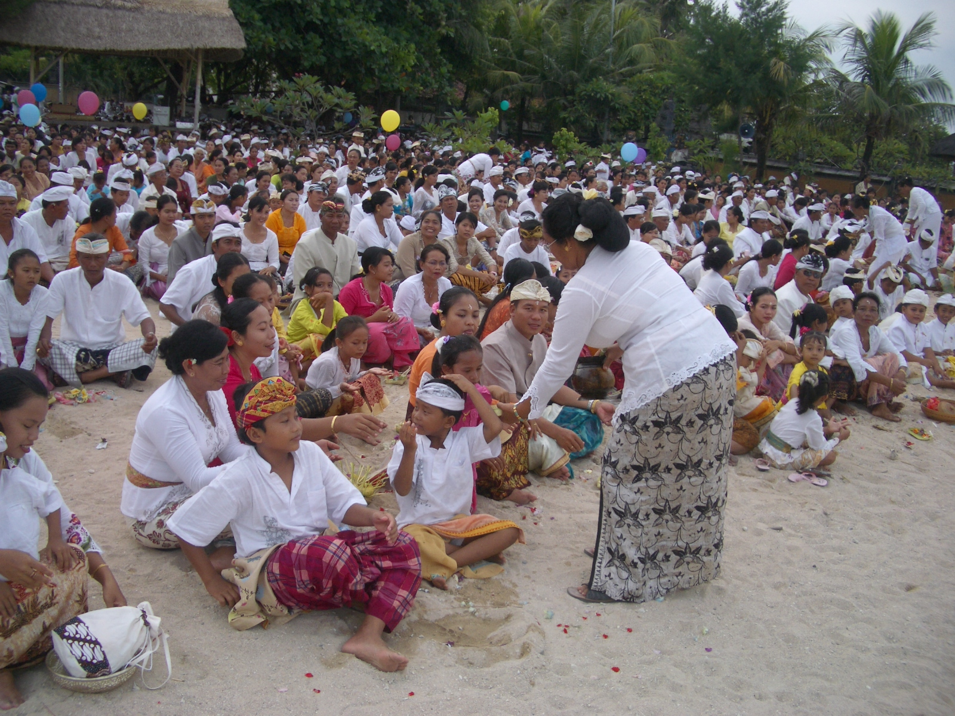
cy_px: 358
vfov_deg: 40.7
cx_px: 478
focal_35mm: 35
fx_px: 966
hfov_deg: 52.6
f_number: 2.6
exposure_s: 1/320
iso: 50
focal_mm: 5.8
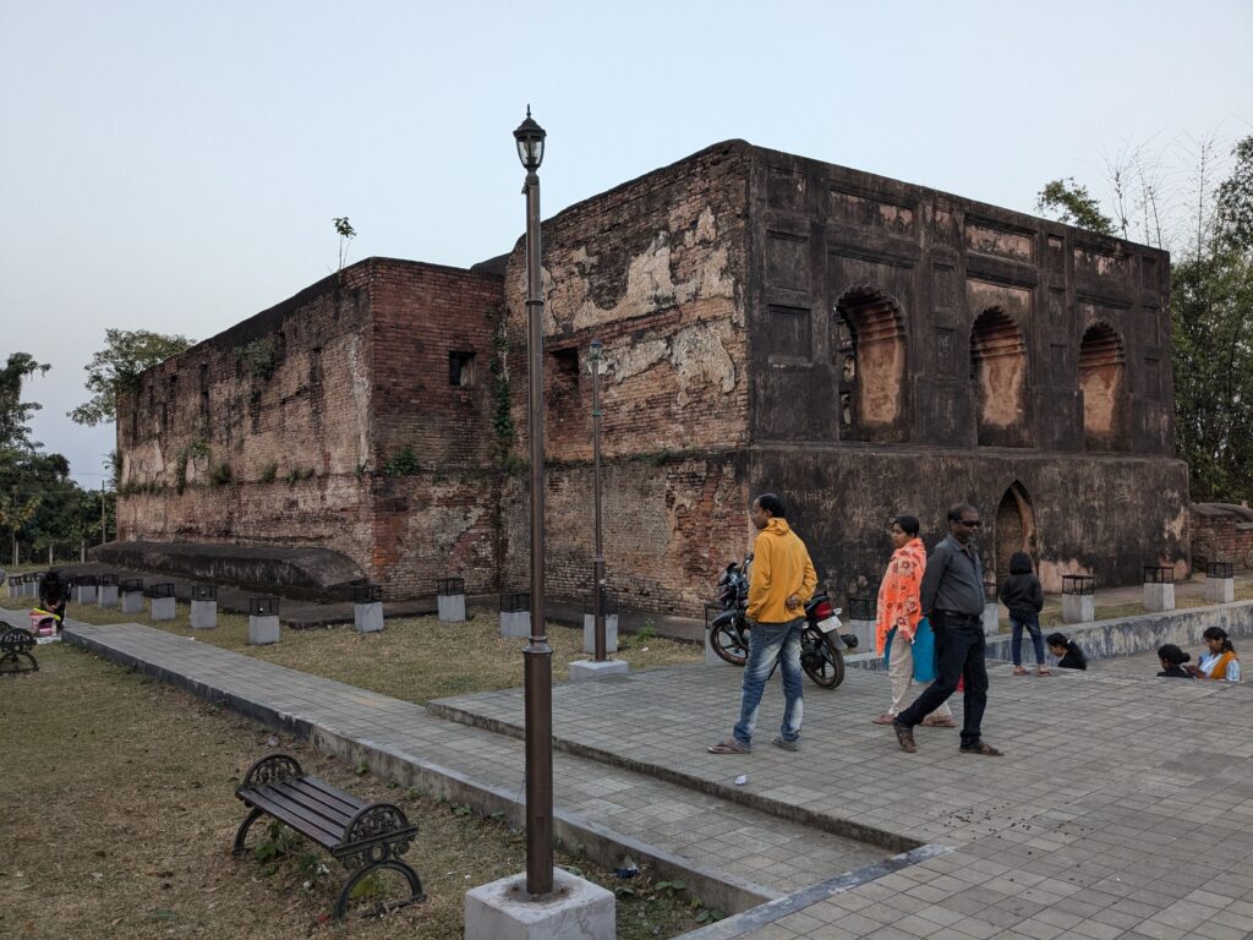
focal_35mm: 27
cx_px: 626
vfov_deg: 51.4
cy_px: 470
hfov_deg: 65.3
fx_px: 977
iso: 53
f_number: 1.73
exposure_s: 1/148
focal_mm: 4.38
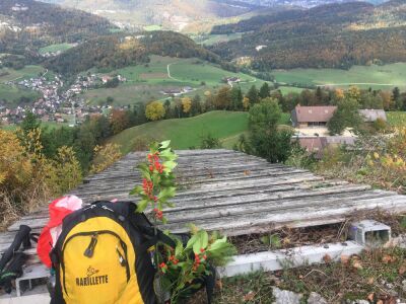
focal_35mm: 29
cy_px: 152
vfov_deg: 48.2
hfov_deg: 61.7
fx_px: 340
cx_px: 203
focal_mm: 4.15
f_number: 2.2
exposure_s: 1/403
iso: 25
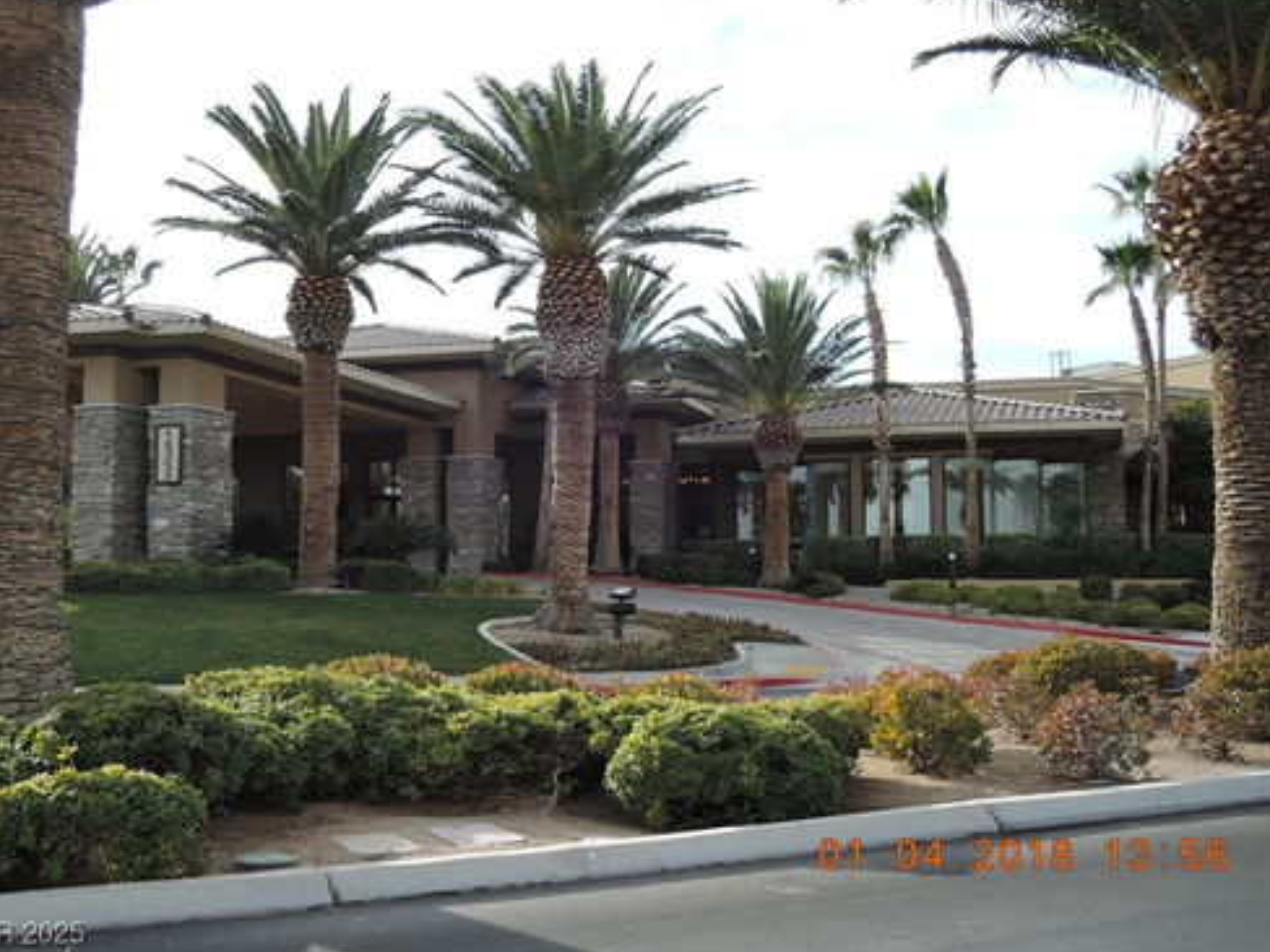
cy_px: 463
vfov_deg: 34.3
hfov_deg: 44.8
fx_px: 1541
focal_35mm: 42
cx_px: 619
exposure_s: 1/50
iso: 80
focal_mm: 8.6
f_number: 3.2
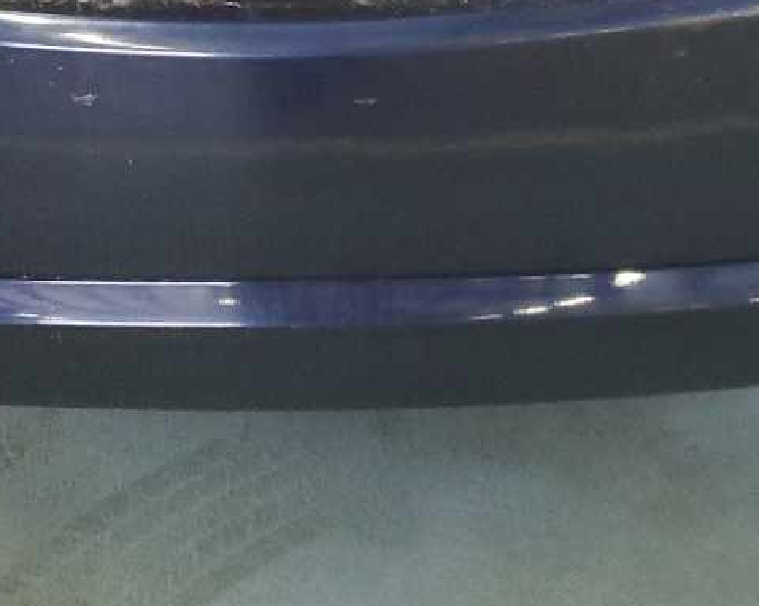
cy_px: -309
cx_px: 265
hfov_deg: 22.4
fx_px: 1909
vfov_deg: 16.4
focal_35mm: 85
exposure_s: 1/60.2
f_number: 1.5
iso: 282
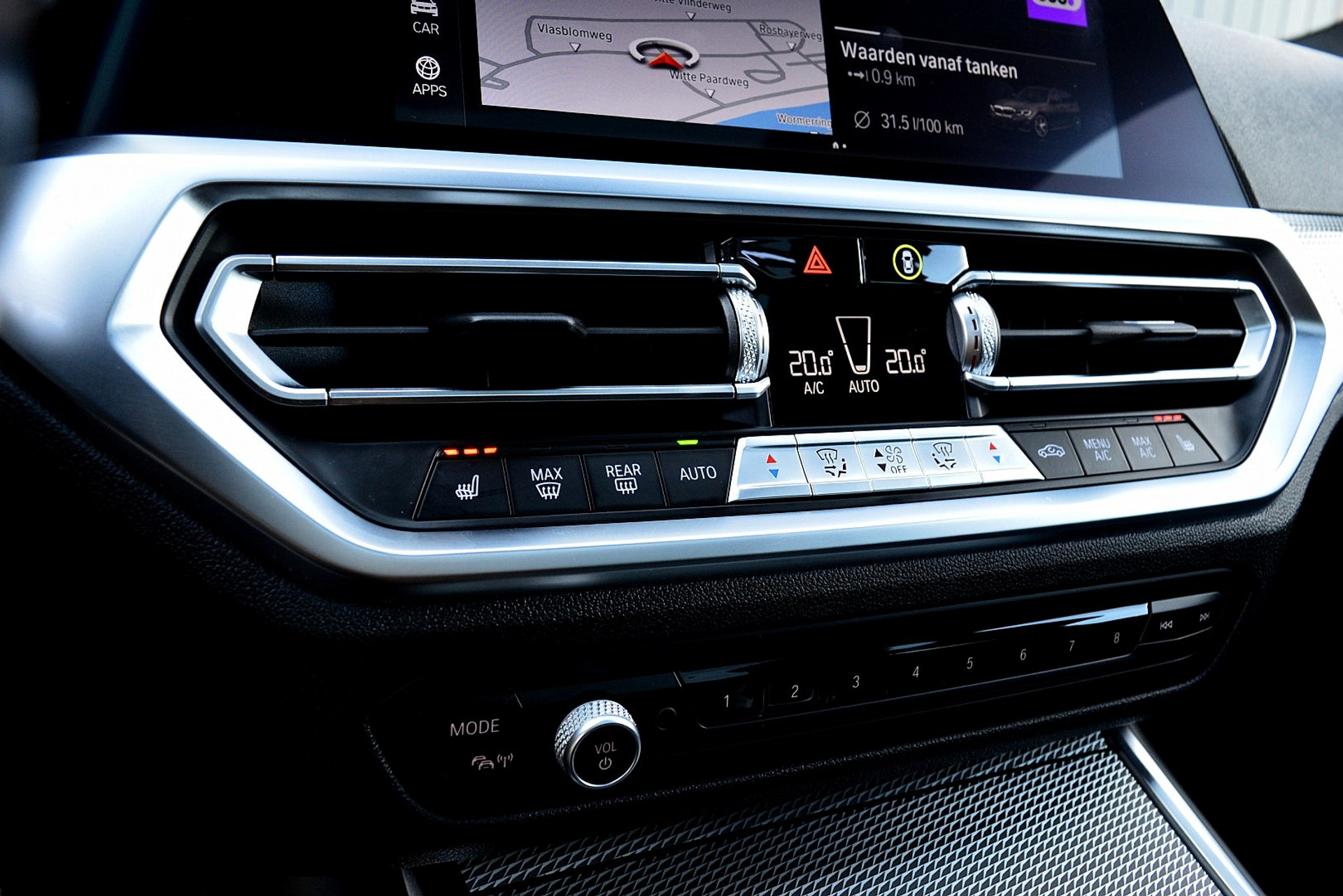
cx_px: 672
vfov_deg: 47.9
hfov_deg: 67.4
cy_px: 448
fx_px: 1007
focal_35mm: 27
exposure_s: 1/60
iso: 800
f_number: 7.1
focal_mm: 18
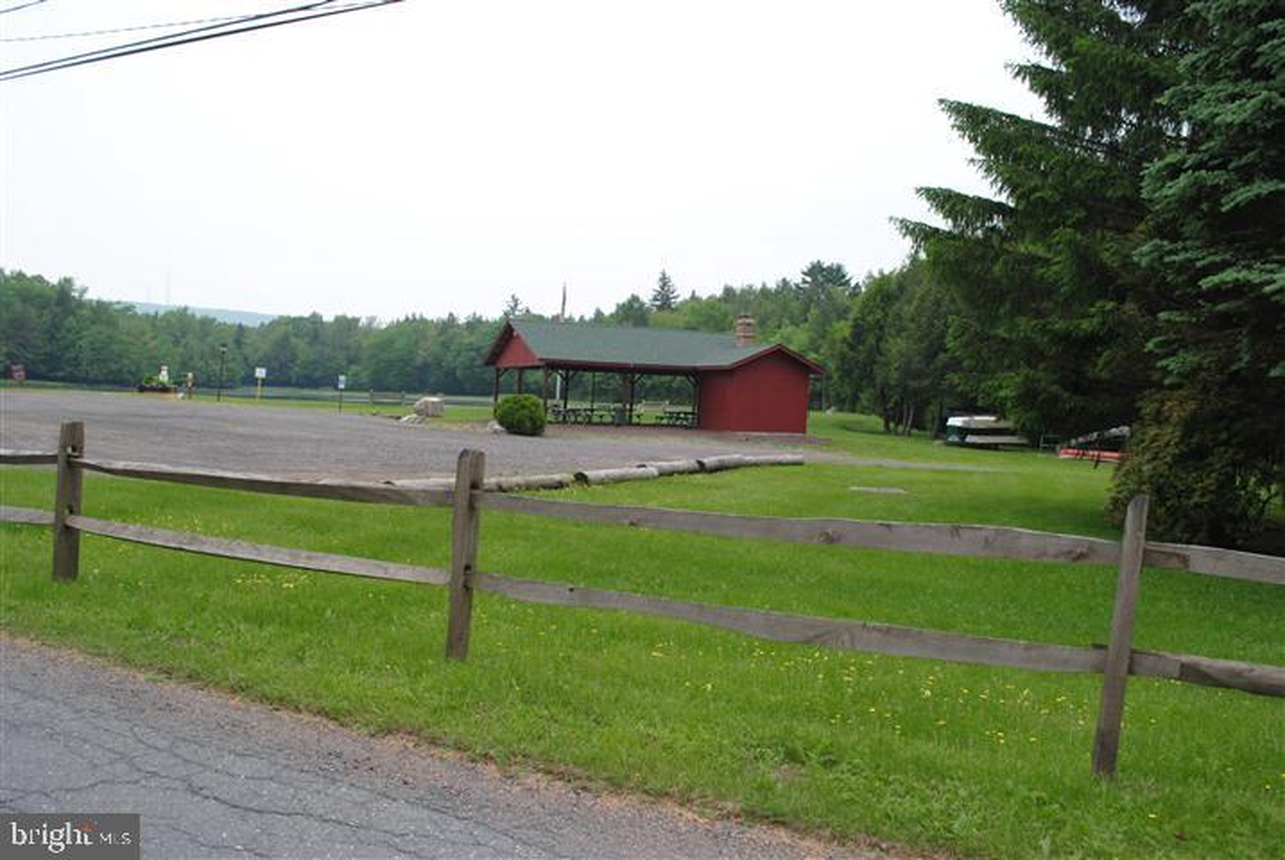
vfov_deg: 48.1
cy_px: 430
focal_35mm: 27
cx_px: 642
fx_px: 965
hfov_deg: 67.3
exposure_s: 1/200
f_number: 7.1
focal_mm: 18
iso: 100
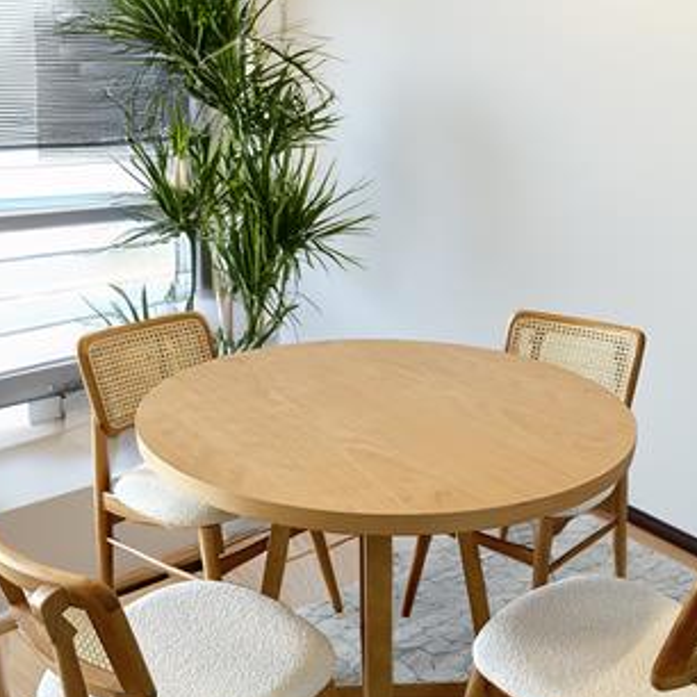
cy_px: 532
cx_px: 399
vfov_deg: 43.3
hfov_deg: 44.8
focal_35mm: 37
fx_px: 843
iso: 125
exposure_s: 1/100
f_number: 1.78
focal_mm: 6.86
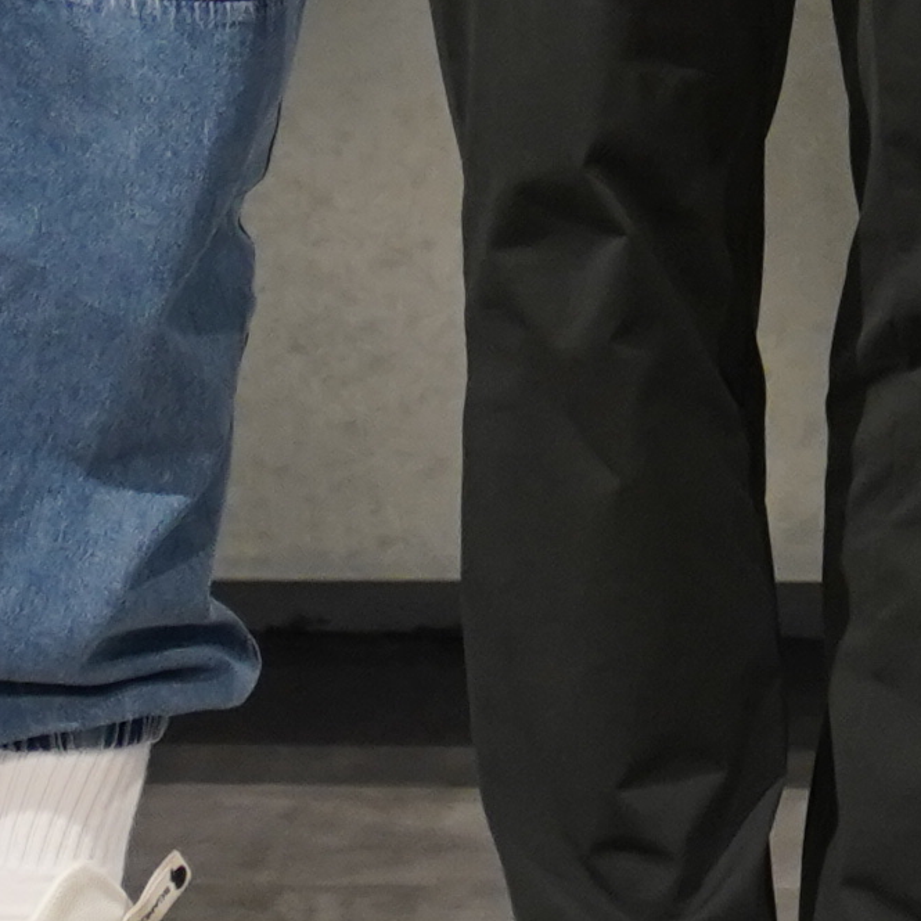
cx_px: 1072
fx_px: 22395
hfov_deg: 2.4
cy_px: -1138
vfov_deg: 2.3
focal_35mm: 744
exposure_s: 1/100
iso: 1250
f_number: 4.5
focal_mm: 97
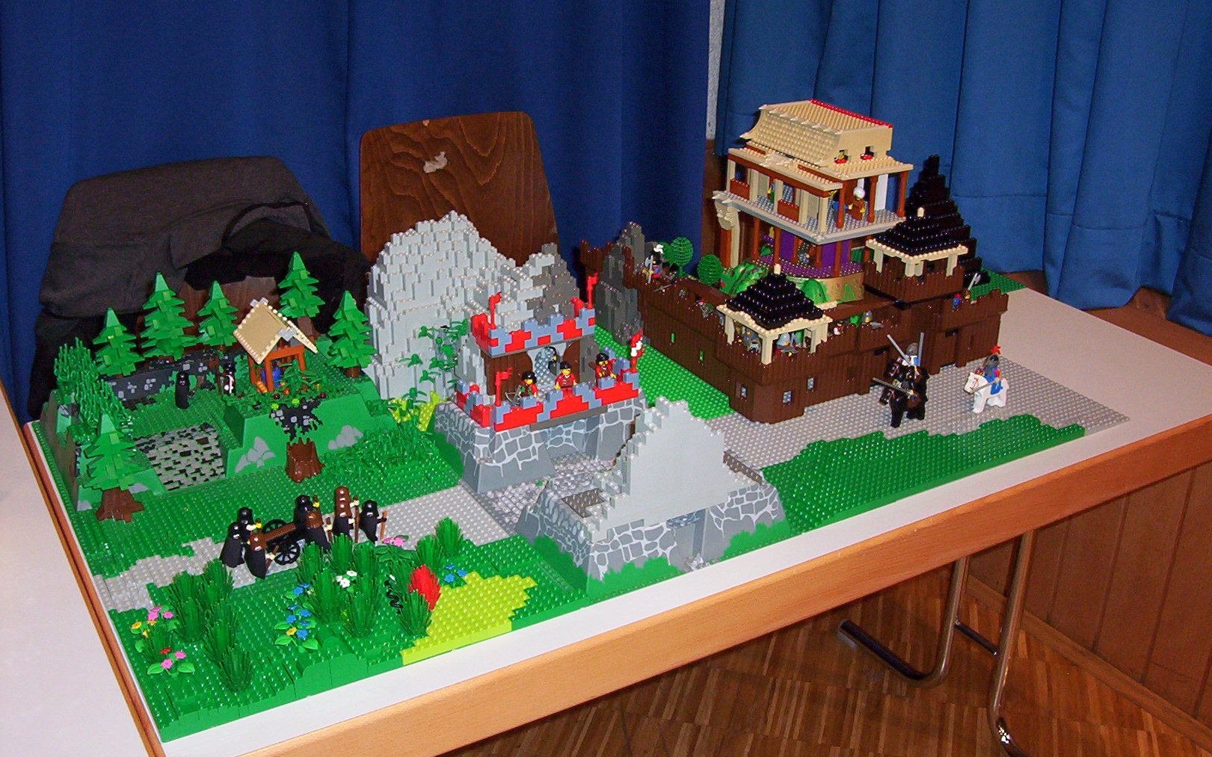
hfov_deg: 43.5
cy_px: 349
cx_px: 609
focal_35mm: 46
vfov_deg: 28.0
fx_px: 1519
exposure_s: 1/60
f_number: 2.73
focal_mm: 5.77
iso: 140
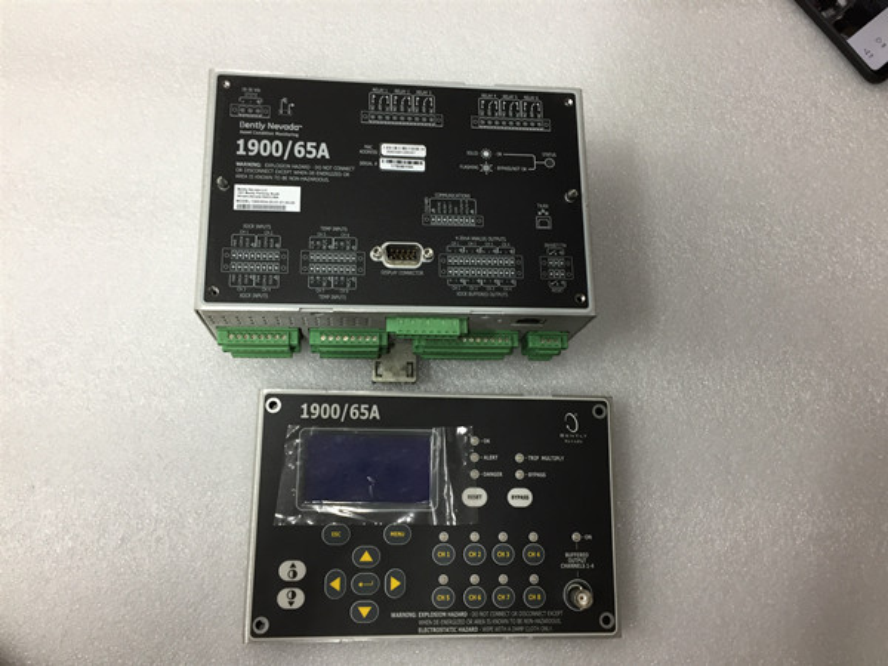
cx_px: 444
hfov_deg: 61.7
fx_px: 744
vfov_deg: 48.2
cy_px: 333
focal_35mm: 29
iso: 100
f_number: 2.2
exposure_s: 1/33
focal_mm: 4.15
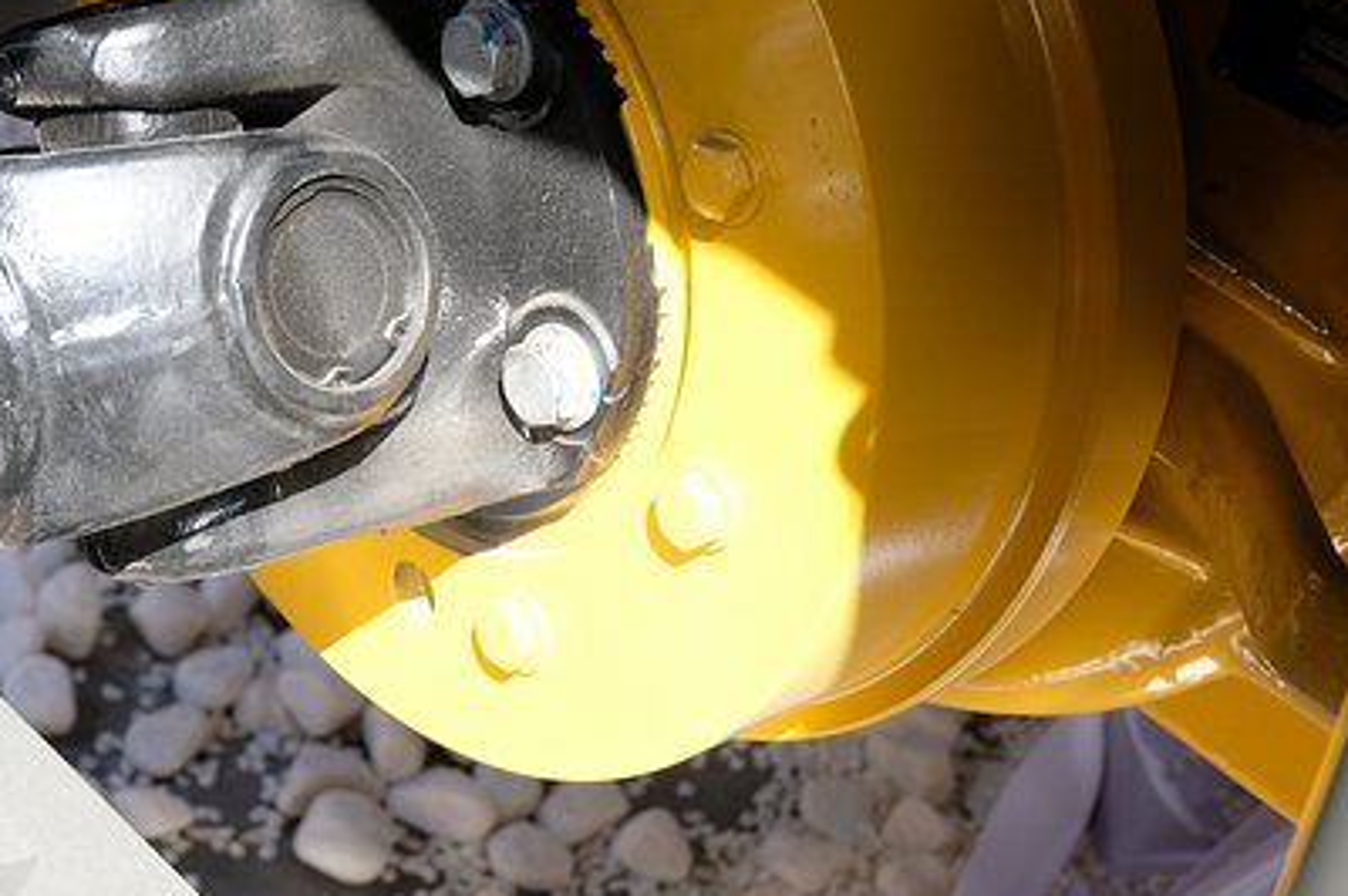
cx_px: 458
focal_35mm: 88
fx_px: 3292
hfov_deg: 23.0
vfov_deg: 15.5
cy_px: 261
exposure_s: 1/150
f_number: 5
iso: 200
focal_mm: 29.5
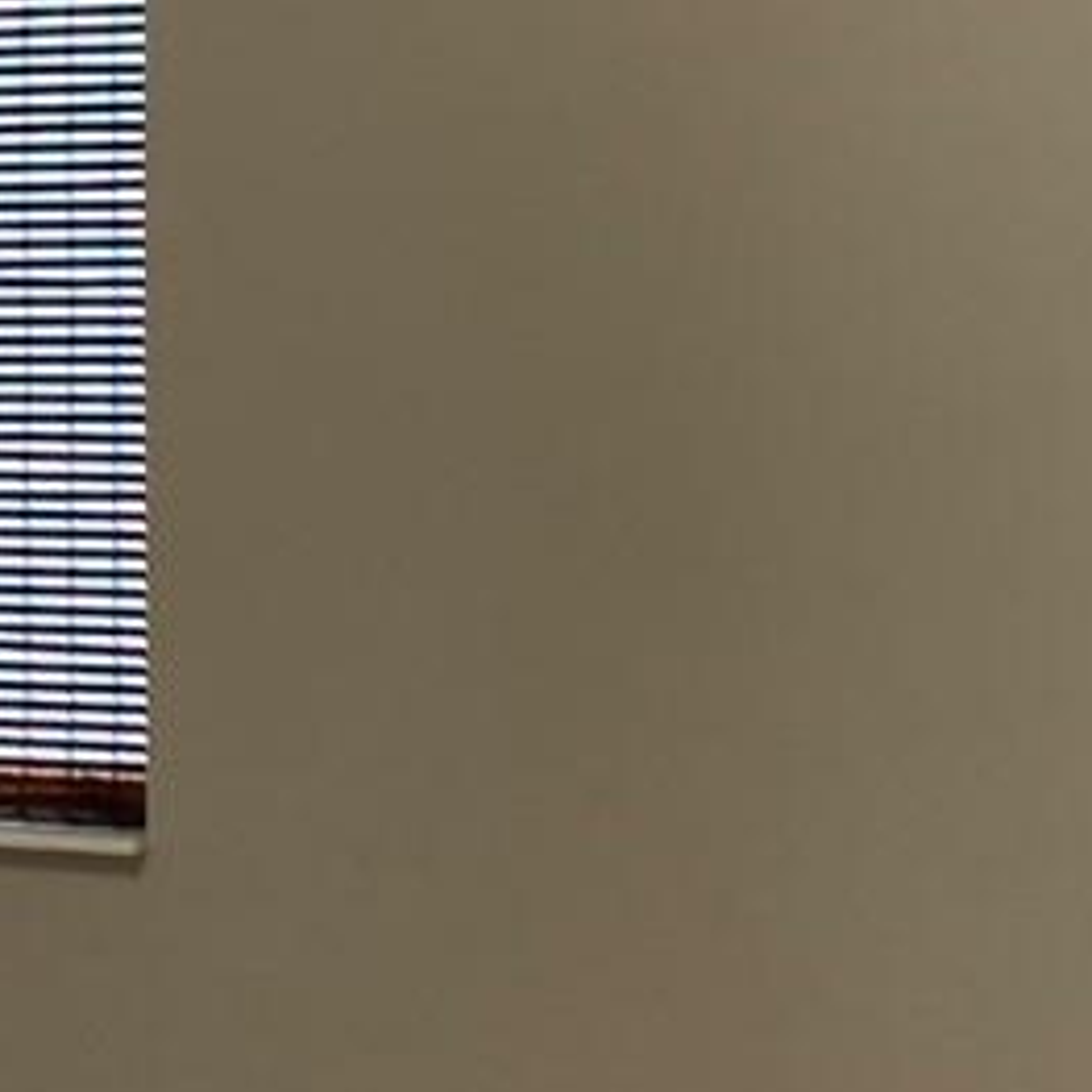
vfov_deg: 12.4
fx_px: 4997
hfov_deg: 11.8
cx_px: -619
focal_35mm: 140
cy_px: 158
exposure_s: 1/60
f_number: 1.8
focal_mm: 4.25
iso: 125
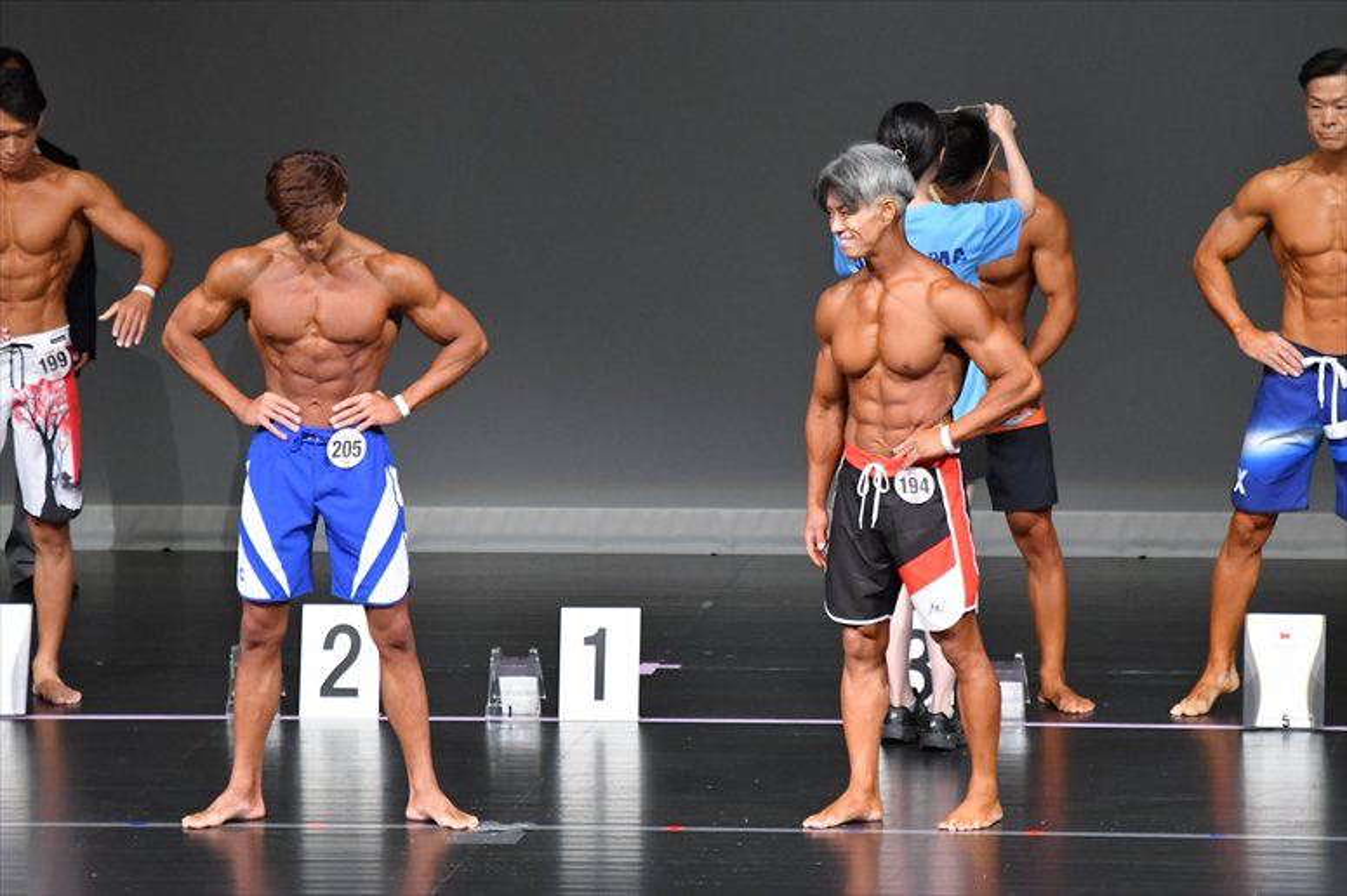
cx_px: 674
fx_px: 11781
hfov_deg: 6.5
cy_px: 448
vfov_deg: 4.4
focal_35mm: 315
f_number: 5.6
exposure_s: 1/400
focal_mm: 210
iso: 5000
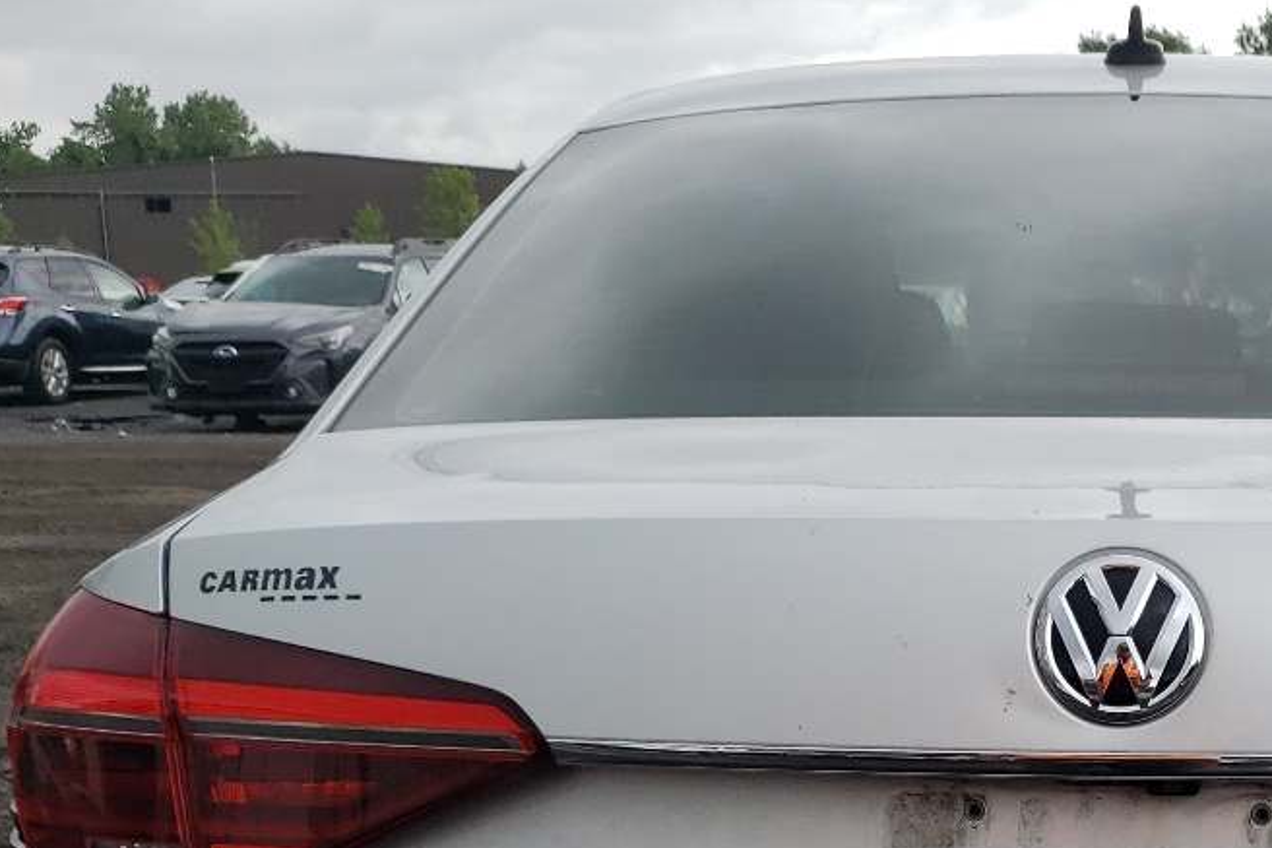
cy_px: 1001
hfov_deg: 29.3
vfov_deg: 19.5
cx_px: 1140
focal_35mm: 66
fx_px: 2331
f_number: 1.5
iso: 50
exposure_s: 1/833
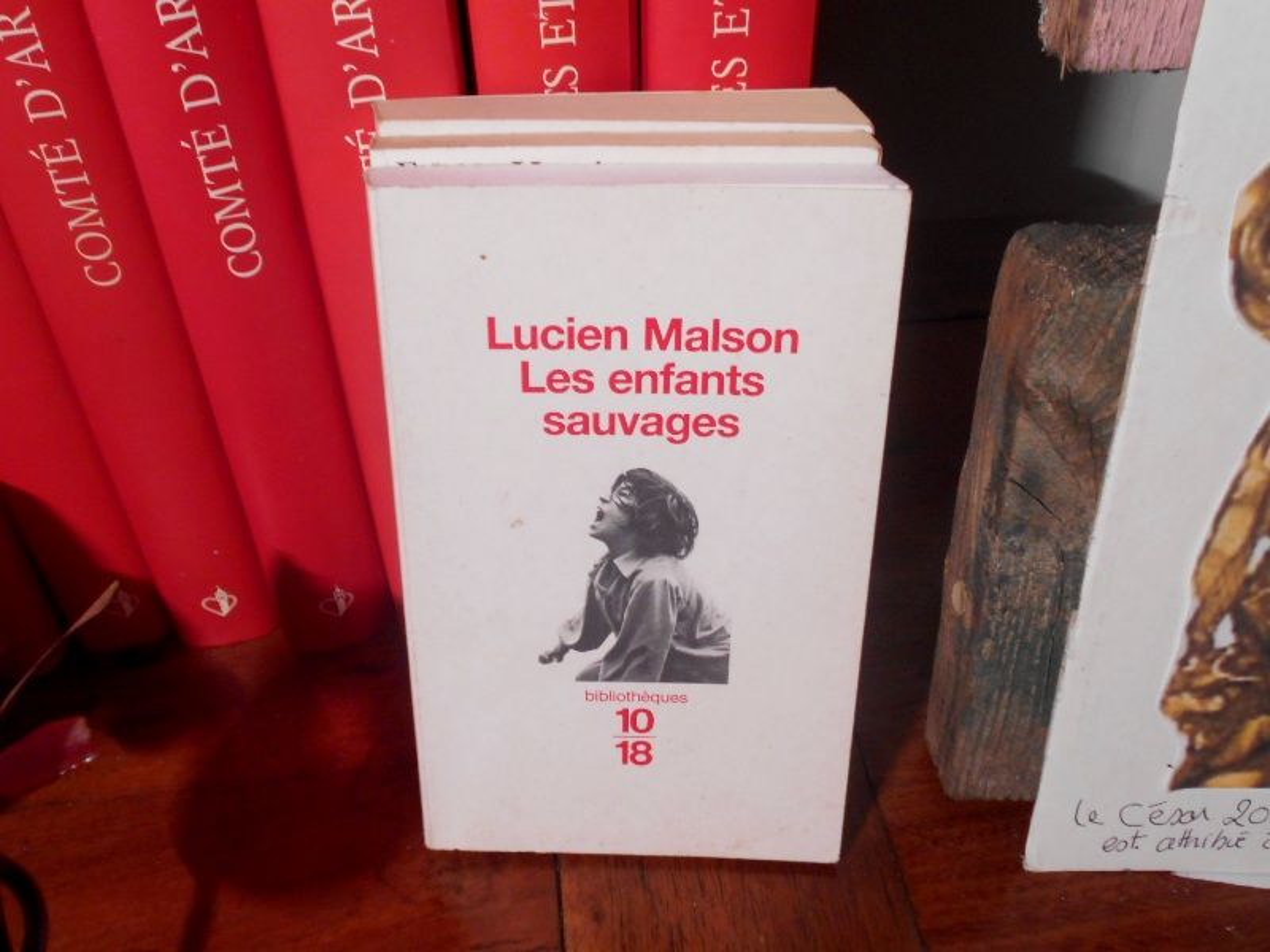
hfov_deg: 54.0
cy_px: 476
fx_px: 1247
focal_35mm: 34
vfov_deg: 41.8
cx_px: 635
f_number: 3.6
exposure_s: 1/30
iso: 160
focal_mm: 5.8
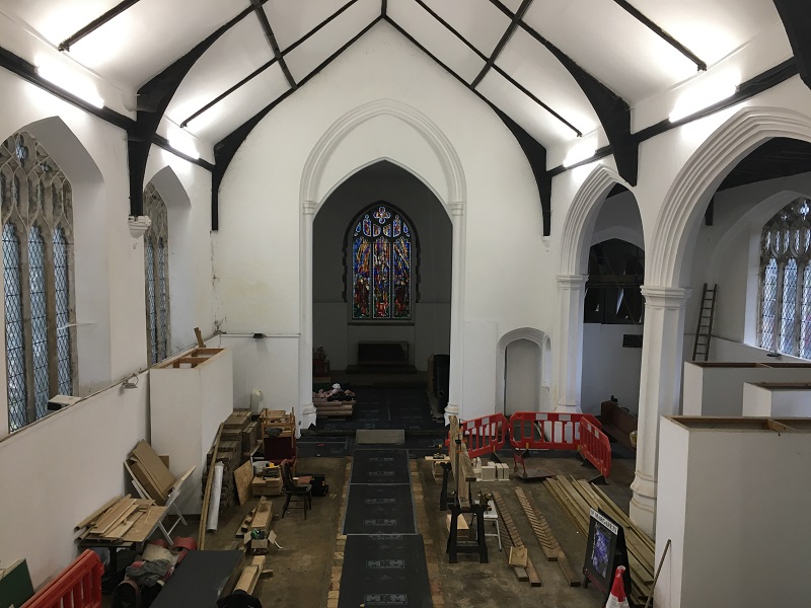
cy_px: 304
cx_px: 406
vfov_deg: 48.2
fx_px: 679
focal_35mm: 29
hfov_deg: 61.7
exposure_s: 1/33
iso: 100
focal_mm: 4.15
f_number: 2.2
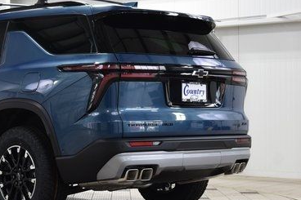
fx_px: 786
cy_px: 119
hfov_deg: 21.3
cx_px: 44
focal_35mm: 94
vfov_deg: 14.5
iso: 500
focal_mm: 36
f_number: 6.3
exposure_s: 1/15
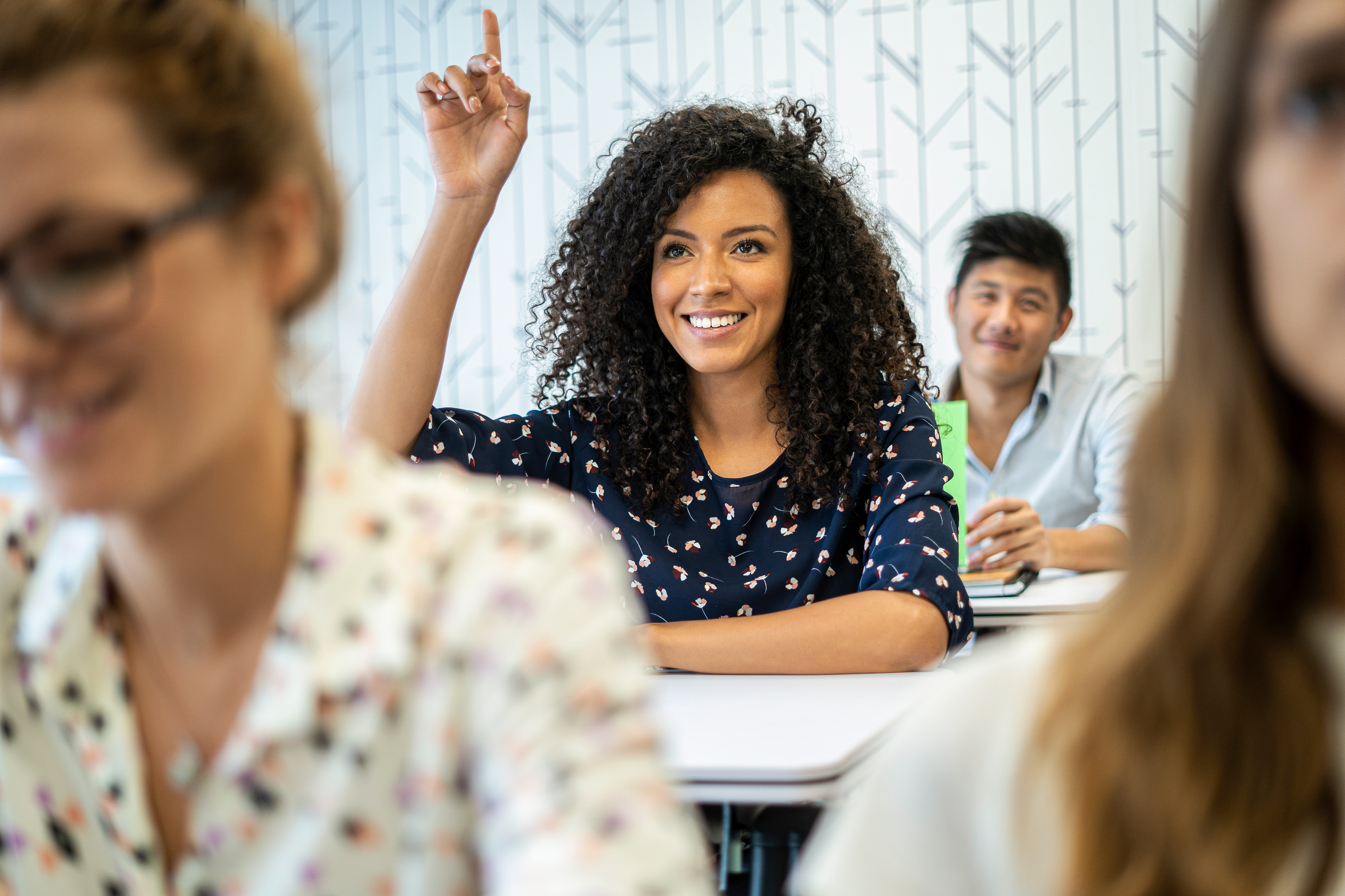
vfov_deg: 27.0
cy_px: 448
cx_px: 672
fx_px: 1868
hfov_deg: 39.6
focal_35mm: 50
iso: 400
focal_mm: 50
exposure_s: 1/200
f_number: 1.8
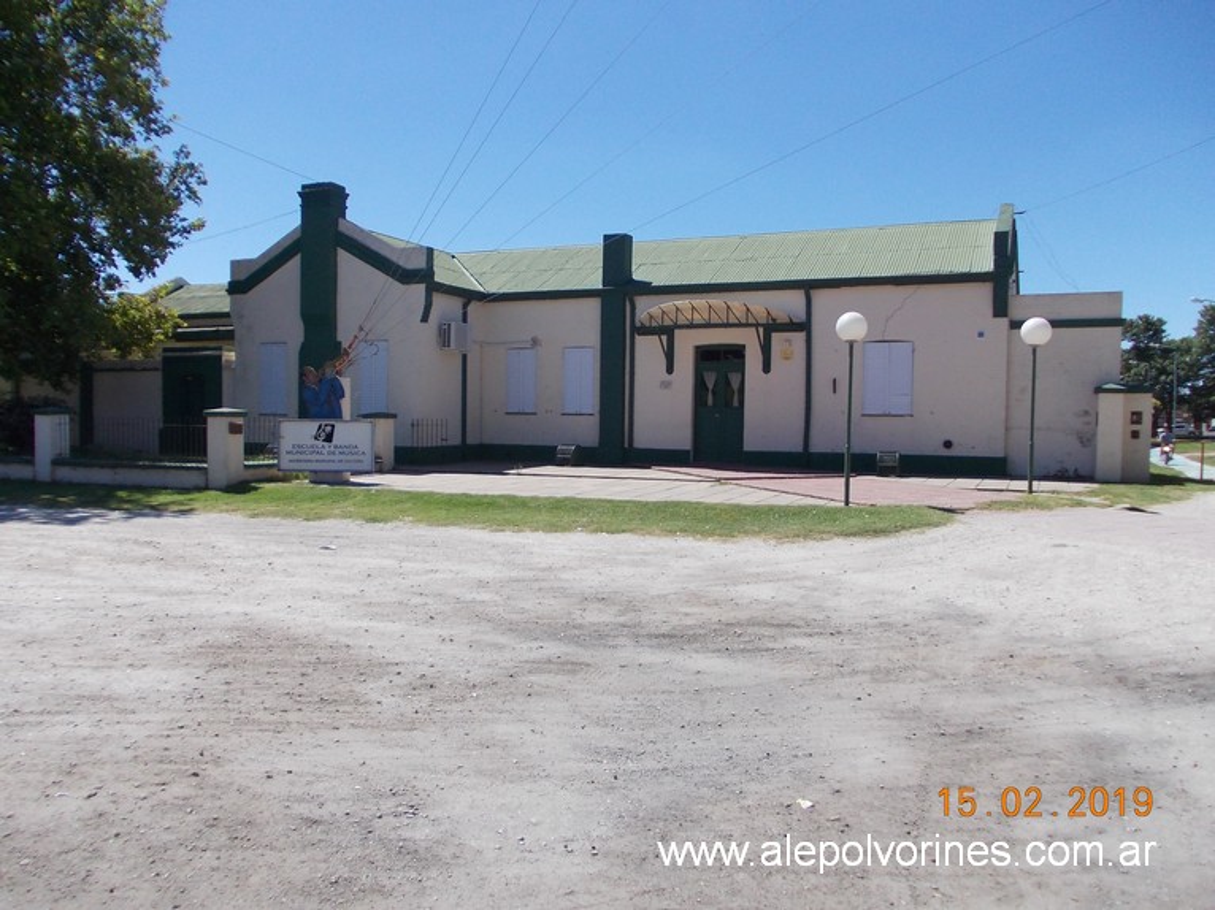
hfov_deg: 63.5
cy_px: 455
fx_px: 982
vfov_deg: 49.7
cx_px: 608
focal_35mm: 28
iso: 80
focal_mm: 4
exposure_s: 1/400
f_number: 5.4
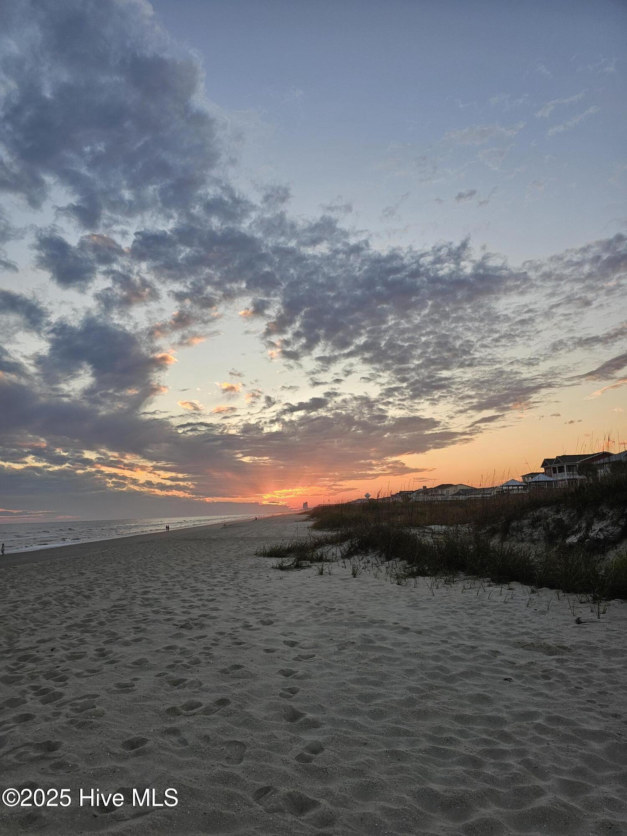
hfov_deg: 58.9
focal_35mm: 23
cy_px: 418
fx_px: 555
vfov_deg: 73.9
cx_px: 314
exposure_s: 1/180
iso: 32
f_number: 1.7
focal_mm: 6.3
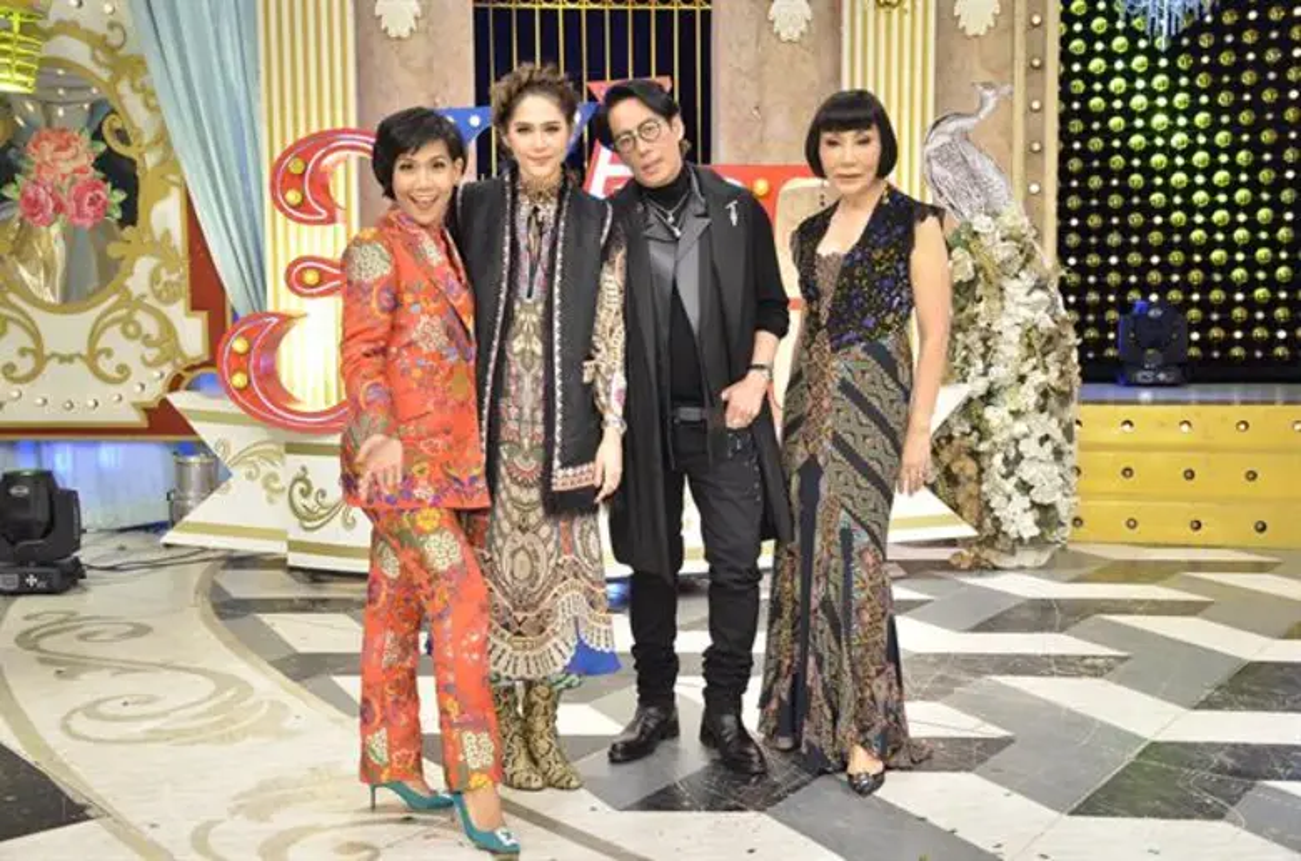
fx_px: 1460
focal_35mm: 40
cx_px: 650
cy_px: 430
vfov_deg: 32.8
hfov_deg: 48.0
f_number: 4.5
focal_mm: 27
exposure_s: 1/250
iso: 1600
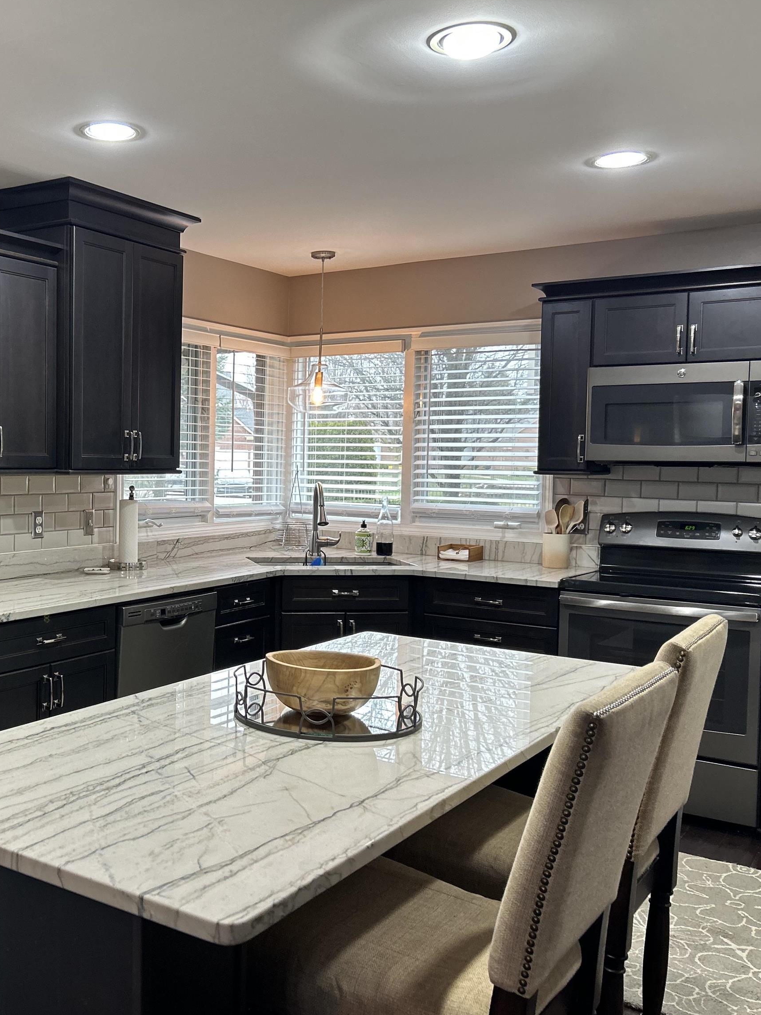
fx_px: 1026
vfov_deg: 52.6
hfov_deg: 39.6
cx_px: 188
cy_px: 506
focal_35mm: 35
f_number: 1.5
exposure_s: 1/60
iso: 125
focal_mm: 5.7
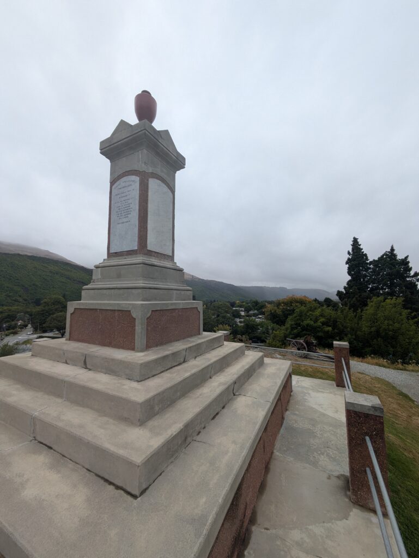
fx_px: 226
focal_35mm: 14
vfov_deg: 102.0
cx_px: 210
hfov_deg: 85.7
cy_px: 279
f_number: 2.2
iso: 49
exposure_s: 1/594
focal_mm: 1.83
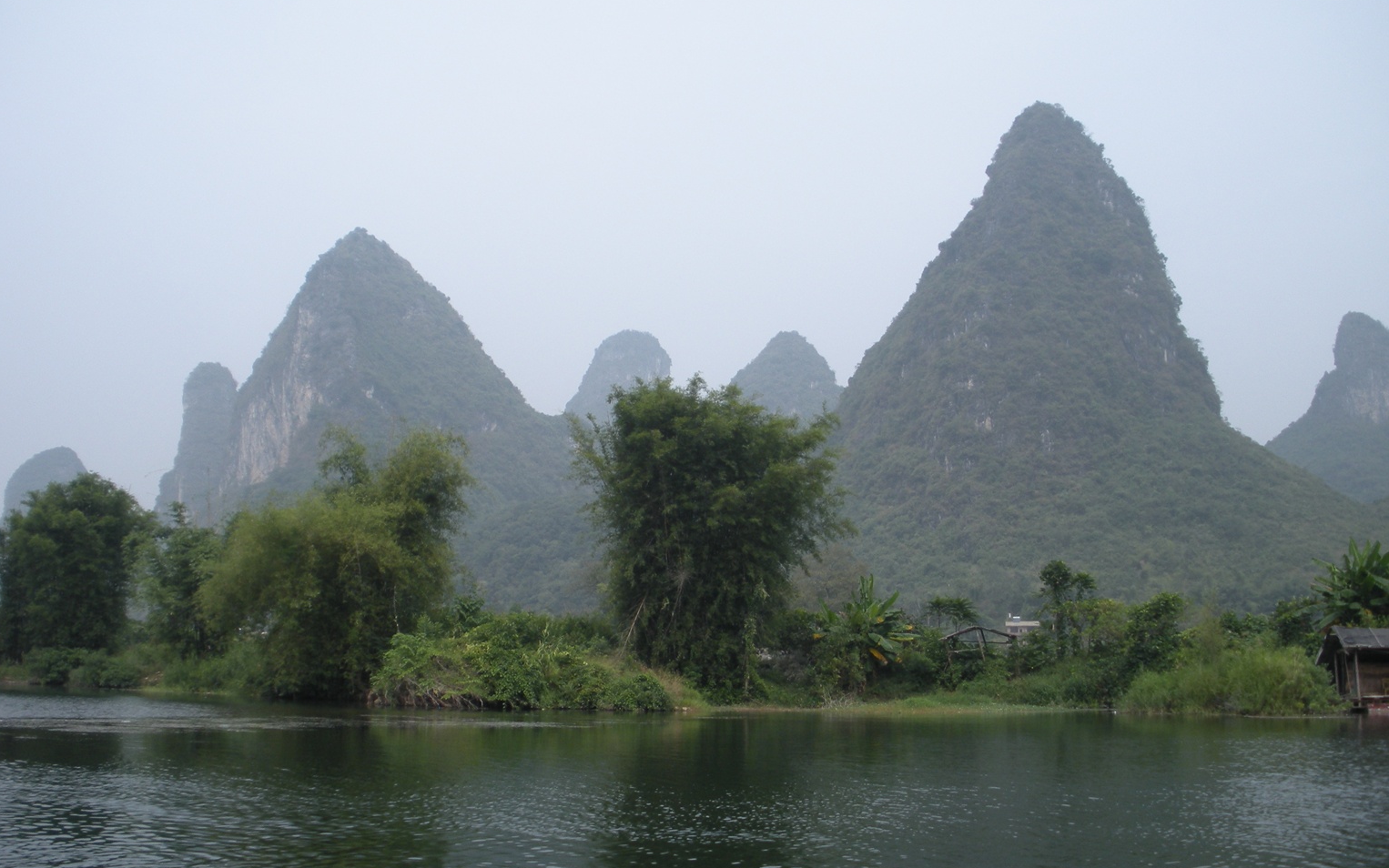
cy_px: 445
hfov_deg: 49.3
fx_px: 1514
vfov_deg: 32.0
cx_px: 705
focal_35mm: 40
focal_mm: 6.3
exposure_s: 1/817
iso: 64
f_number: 3.5
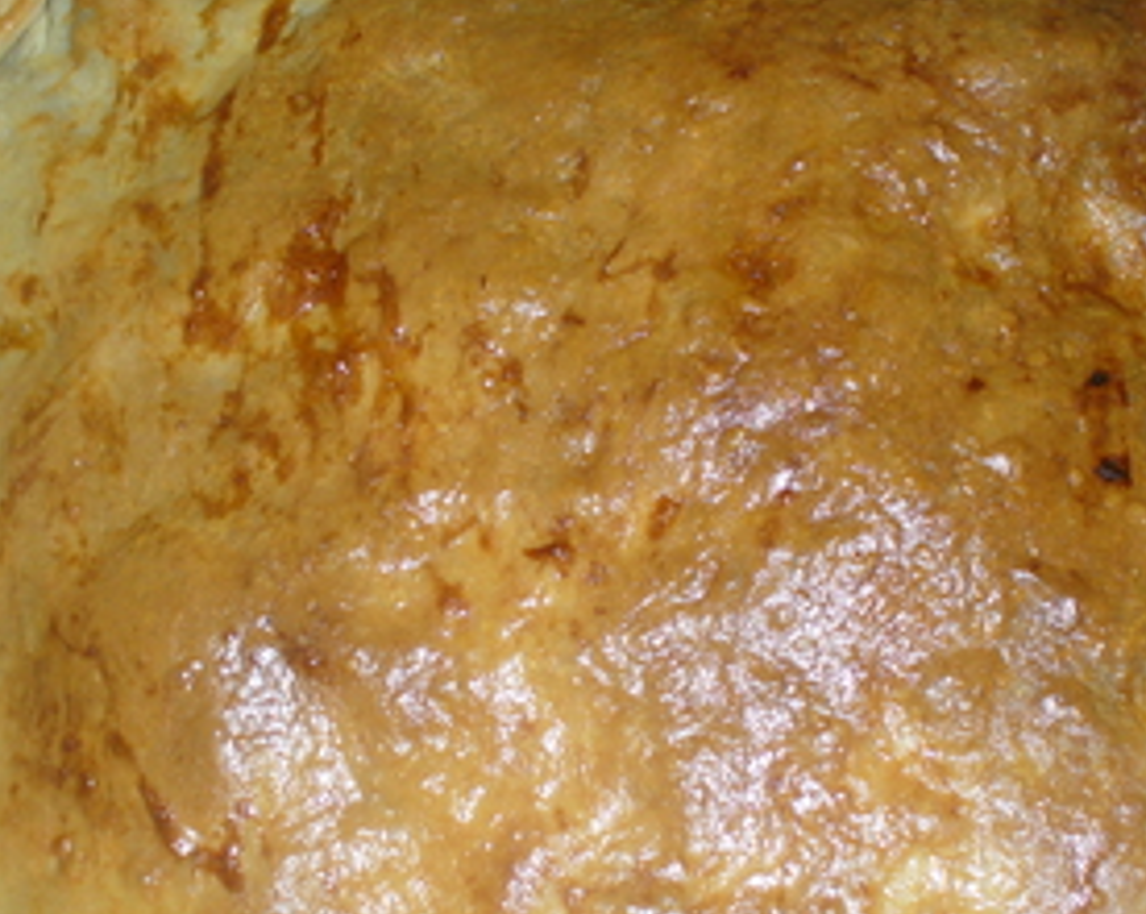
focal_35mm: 59
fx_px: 1998
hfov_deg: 32.0
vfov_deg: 25.6
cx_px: 639
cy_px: 636
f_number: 2.8
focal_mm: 6.1
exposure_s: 1/60
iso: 100
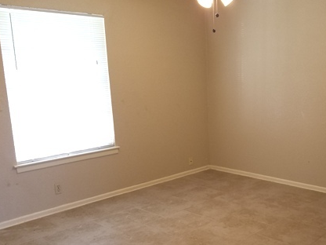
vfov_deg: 35.7
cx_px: 247
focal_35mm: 40
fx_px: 377
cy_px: 160
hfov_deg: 45.1
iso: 160
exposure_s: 1/60
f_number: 1.7
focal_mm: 4.2
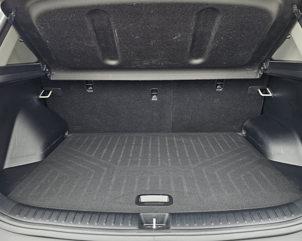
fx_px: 259
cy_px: 121
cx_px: 153
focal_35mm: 29
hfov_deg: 60.4
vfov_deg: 50.0
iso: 64
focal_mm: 6.3
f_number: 1.7
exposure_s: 1/180
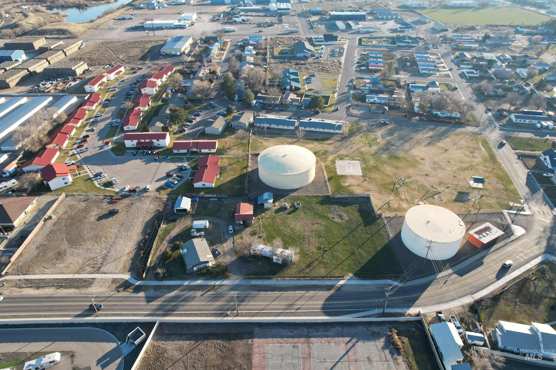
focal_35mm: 22
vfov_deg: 57.2
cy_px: 185
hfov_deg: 78.6
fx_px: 340
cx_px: 278
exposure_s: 1/500
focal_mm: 8.38
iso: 130
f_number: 2.8
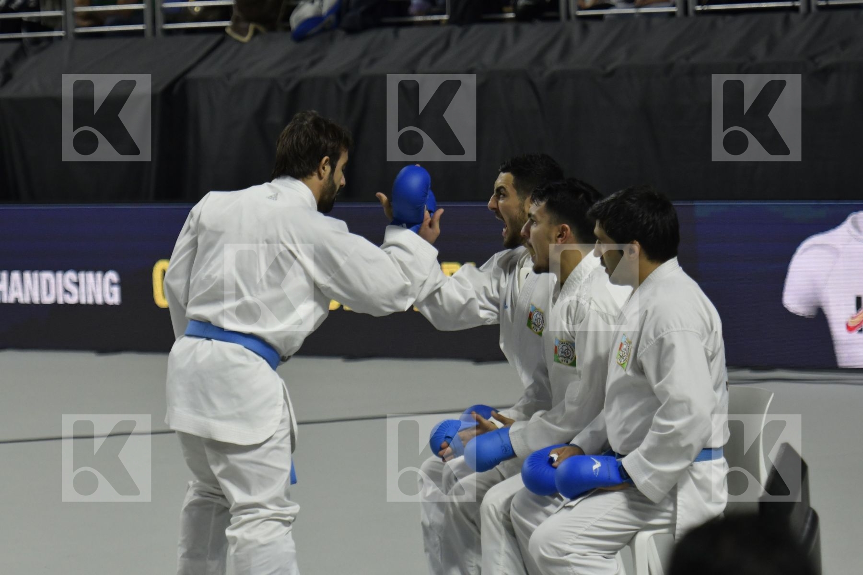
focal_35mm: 225
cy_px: 288
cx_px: 432
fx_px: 5391
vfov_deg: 6.1
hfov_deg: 9.2
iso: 1250
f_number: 4
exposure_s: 1/800
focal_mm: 150
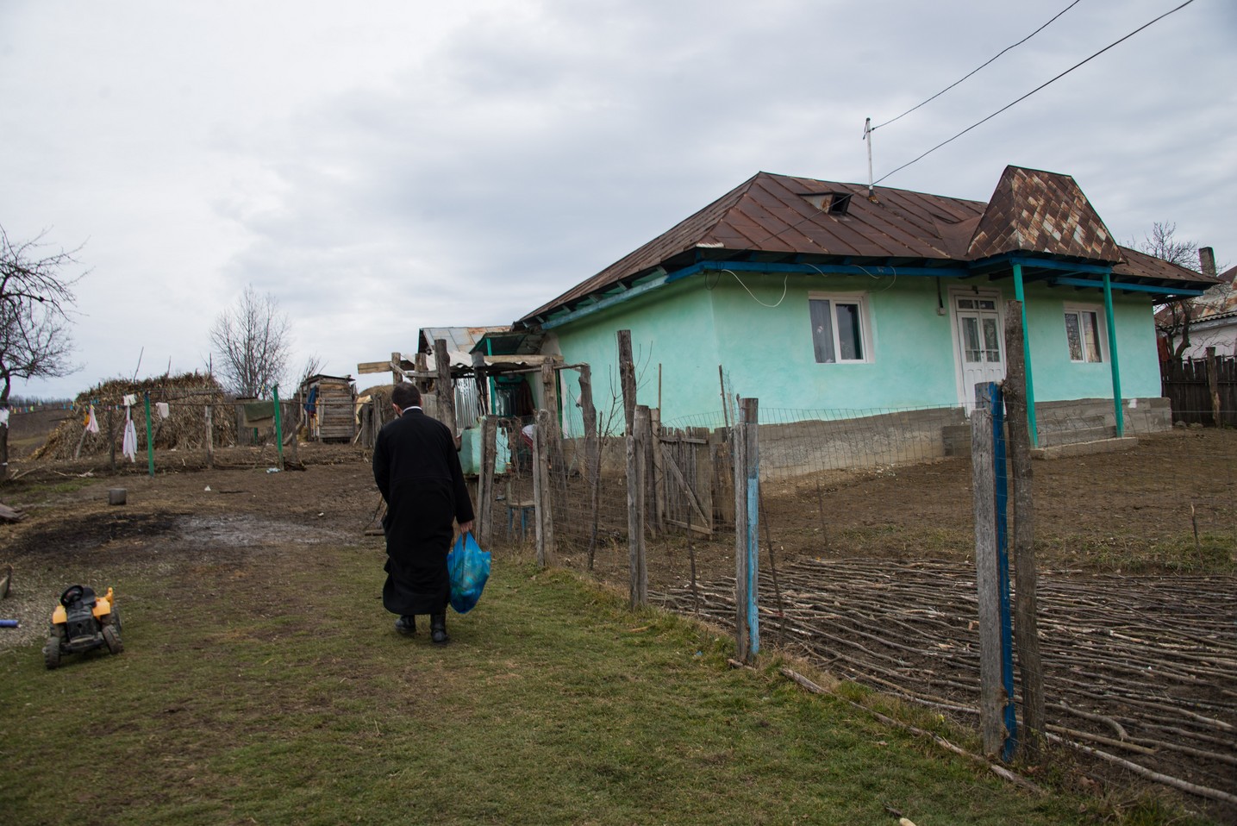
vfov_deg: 46.4
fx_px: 962
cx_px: 618
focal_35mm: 28
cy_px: 413
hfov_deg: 65.5
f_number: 6.3
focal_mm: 28
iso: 200
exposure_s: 1/160
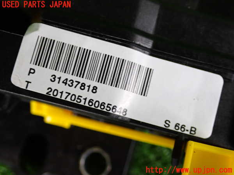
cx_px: 117
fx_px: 365
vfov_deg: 27.0
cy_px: 88
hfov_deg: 35.5
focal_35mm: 54
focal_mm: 9.65
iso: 200
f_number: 3.3
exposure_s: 1/60
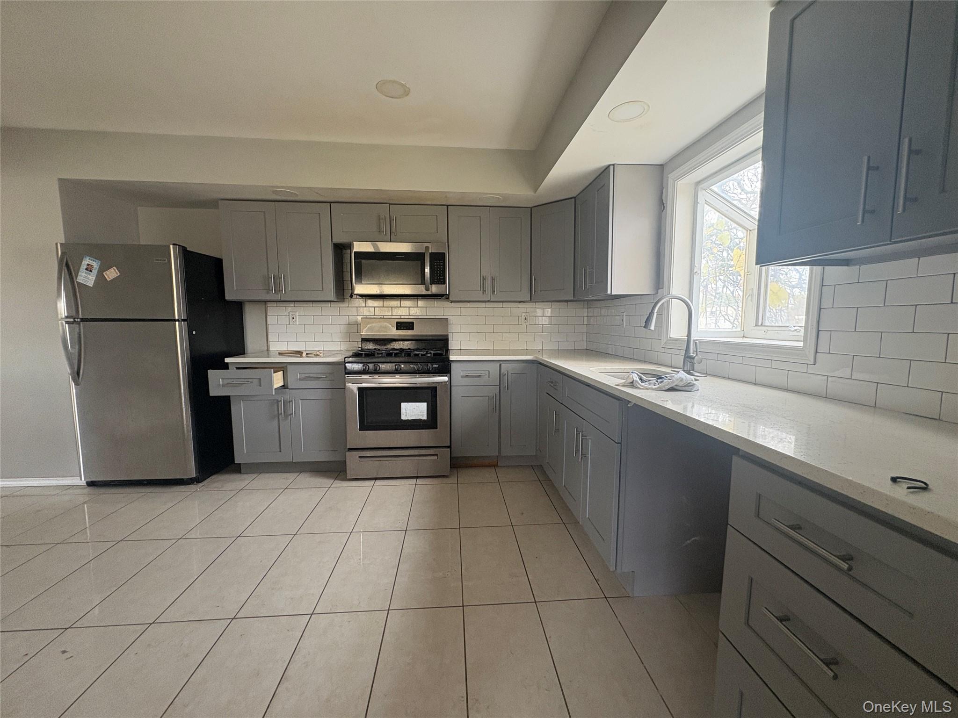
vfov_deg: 85.7
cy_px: 359
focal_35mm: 14
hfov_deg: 102.1
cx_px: 479
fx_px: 387
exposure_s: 1/60
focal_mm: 2.22
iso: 250
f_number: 2.2
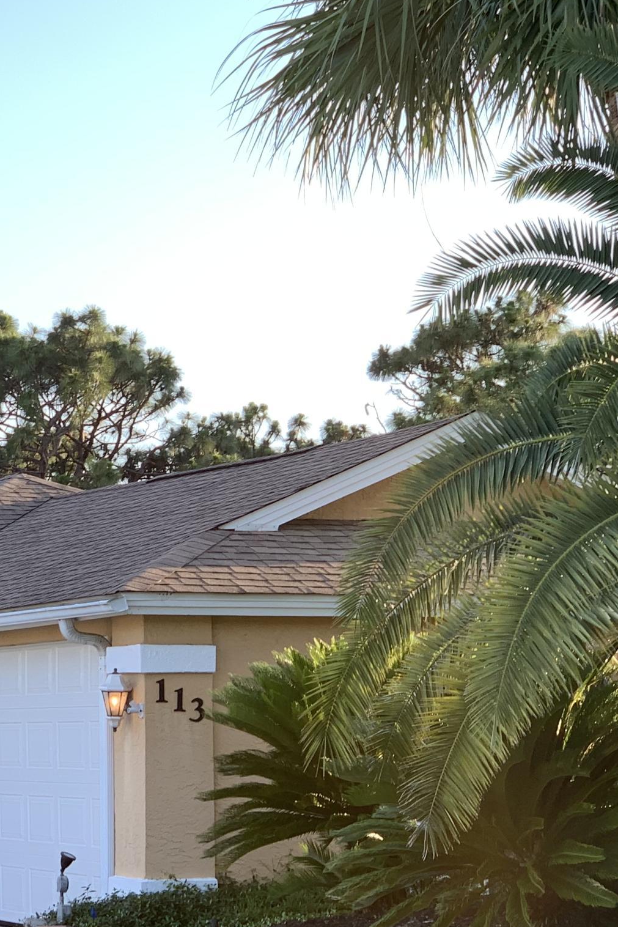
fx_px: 2754
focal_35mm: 107
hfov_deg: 12.6
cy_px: 495
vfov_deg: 19.1
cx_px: -52
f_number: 2.4
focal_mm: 6
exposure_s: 1/68
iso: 16
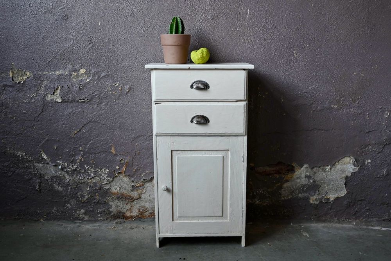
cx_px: 196
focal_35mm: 38
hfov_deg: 50.7
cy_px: 130
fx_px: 413
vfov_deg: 35.1
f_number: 4
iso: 640
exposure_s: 1/40
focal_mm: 38
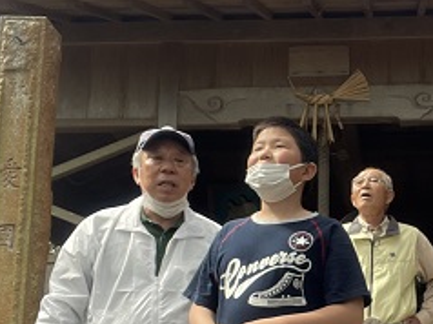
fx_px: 725
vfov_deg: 24.6
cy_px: 282
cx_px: 384
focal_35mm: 58
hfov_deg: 31.8
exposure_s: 1/466
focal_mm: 2.71
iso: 25
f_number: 2.2
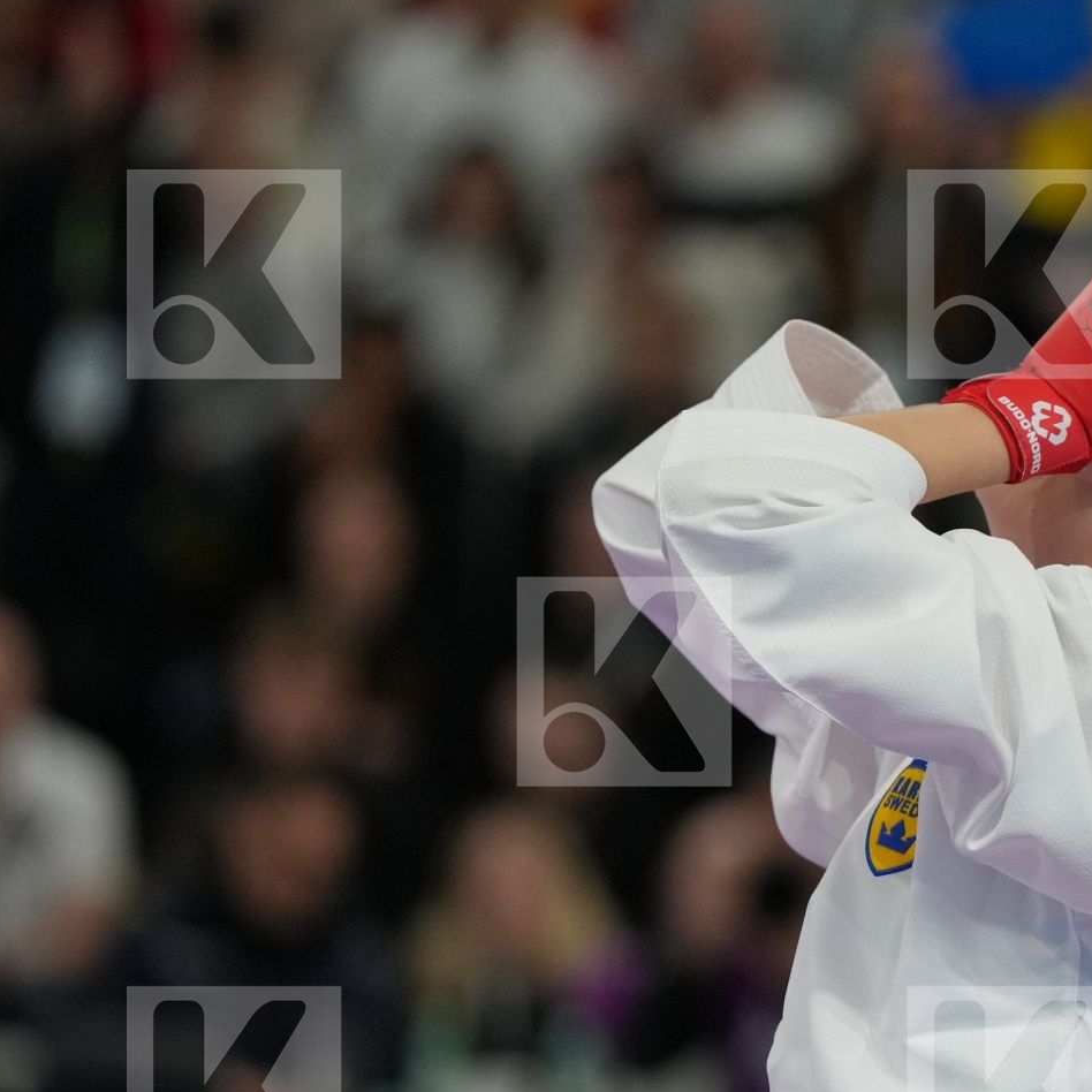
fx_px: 17274
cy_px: 682
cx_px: 1015
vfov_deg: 3.6
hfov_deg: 3.6
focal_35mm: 484
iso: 1600
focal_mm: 200
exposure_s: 1/1000
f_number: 2.8
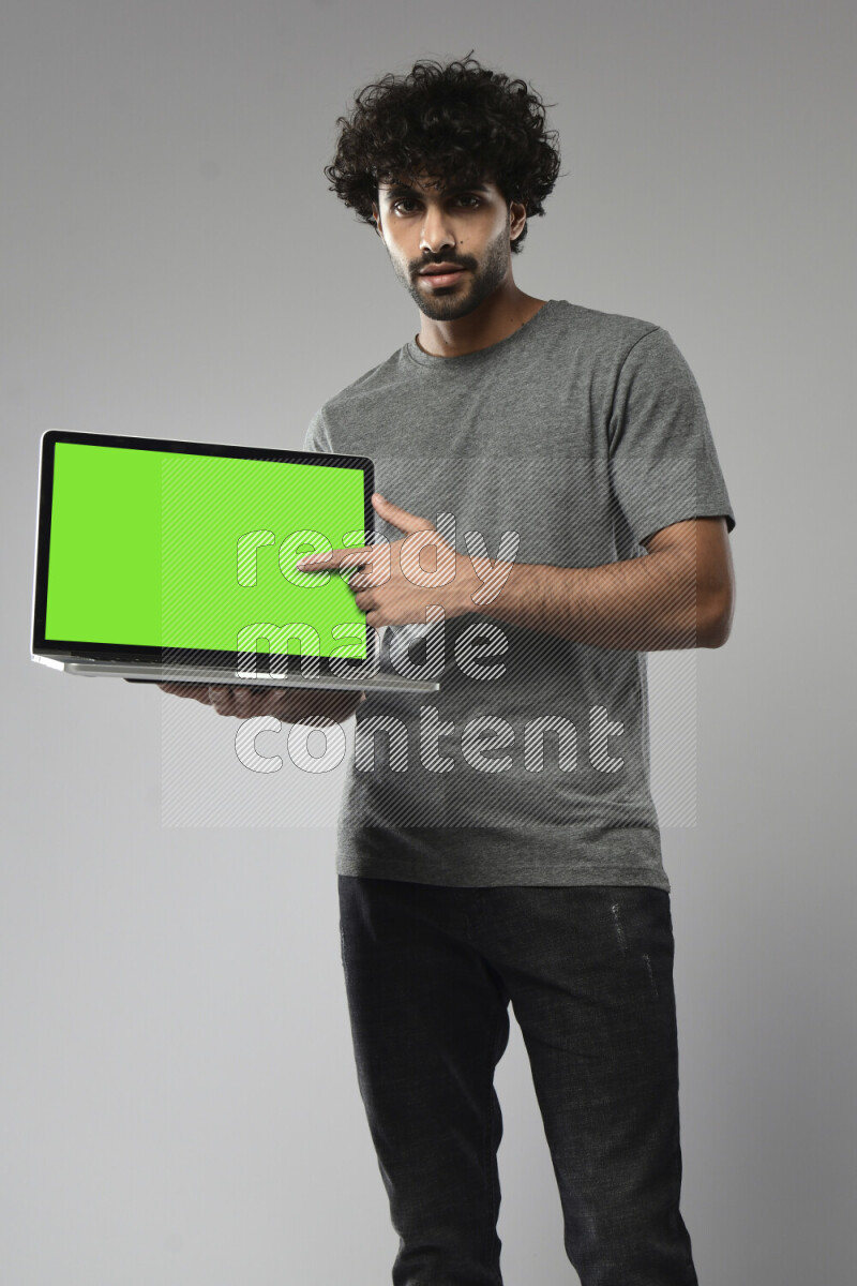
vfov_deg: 39.6
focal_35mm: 50
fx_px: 1785
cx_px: 428
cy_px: 643
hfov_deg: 27.0
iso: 400
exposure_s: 1/125
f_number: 6.3
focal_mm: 50
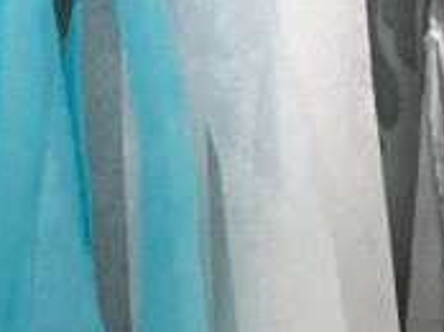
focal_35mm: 171
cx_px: 276
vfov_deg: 8.6
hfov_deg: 11.6
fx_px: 2190
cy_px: 33
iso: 125
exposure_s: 1/30
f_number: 2.2
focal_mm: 4.15
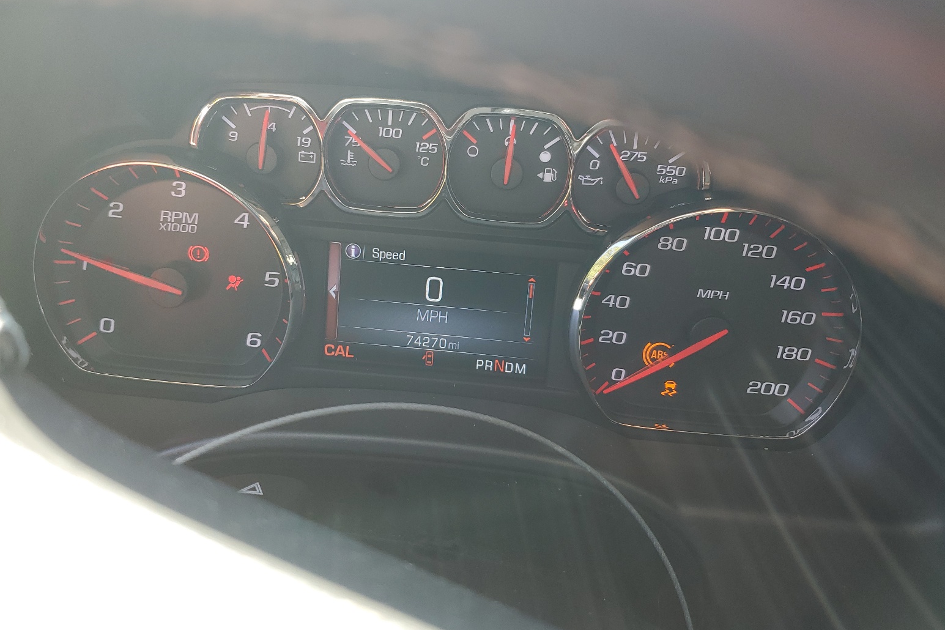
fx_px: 735
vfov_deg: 46.3
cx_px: 470
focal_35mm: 28
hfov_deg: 65.5
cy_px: 275
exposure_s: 1/123
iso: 50
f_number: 1.5
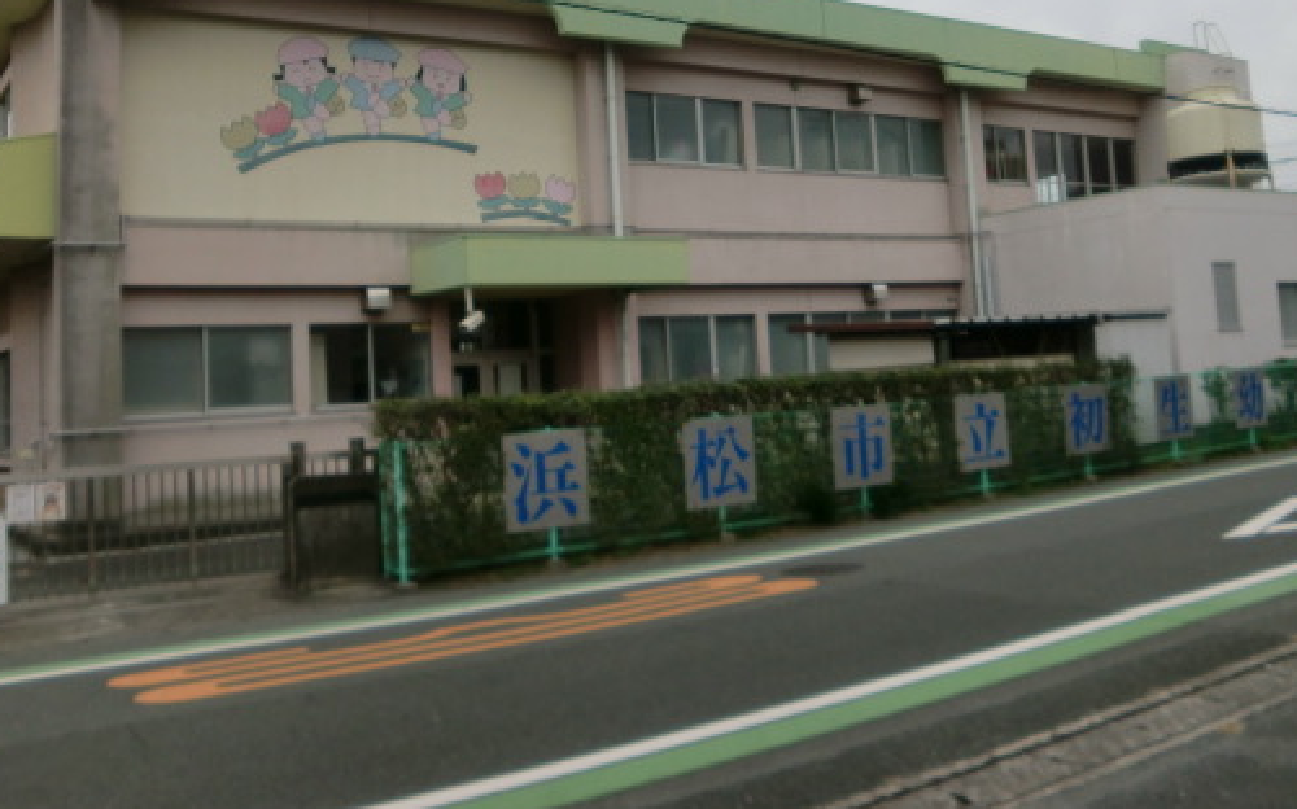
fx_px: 1343
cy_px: 215
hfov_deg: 51.5
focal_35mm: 38
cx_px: 711
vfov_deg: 33.0
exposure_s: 1/400
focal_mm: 4.65
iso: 64
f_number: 2.6
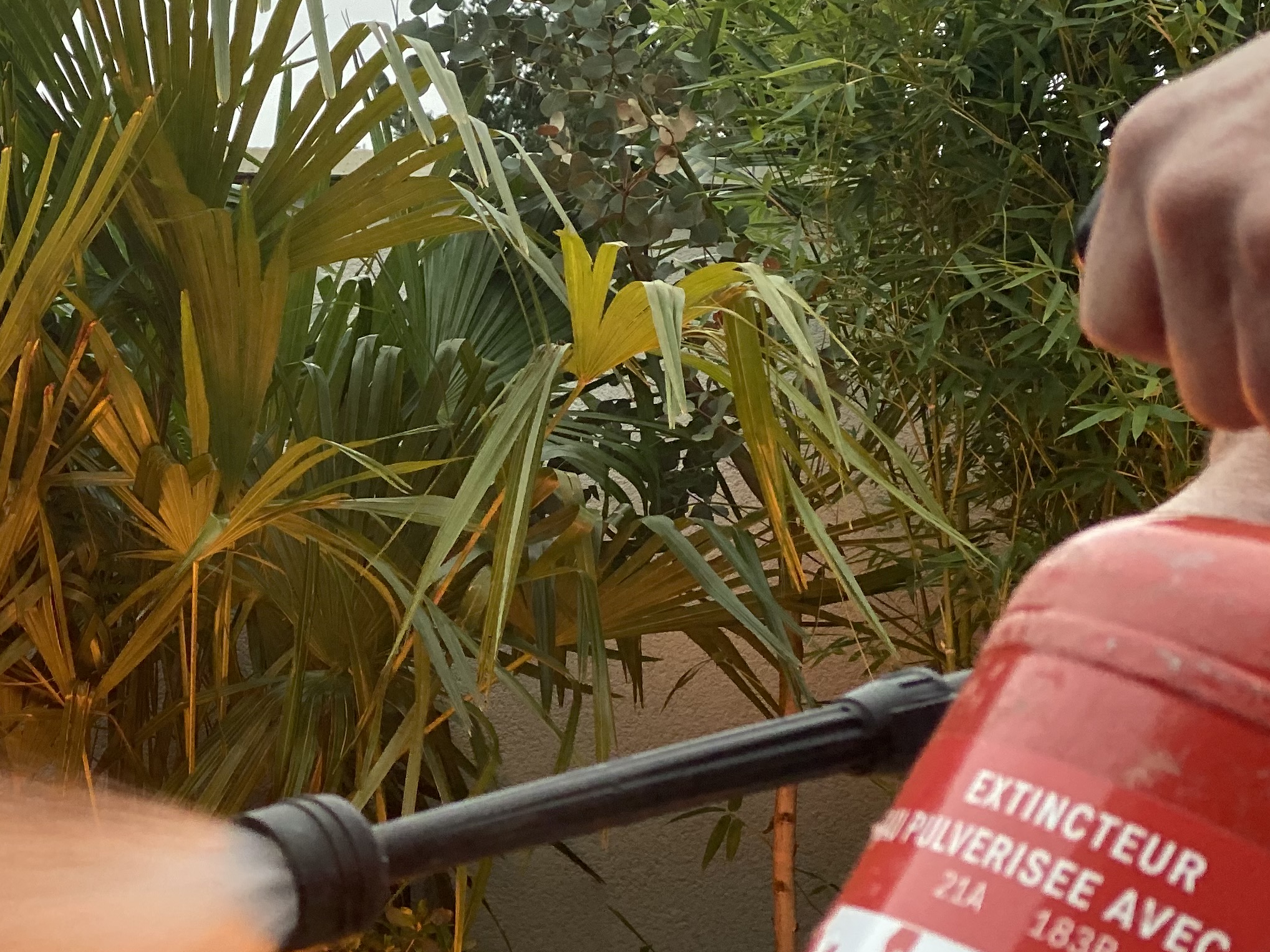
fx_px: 3779
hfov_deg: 18.8
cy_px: 652
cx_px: 159
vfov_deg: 14.3
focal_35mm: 103
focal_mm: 6
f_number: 2
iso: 50
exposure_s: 1/122
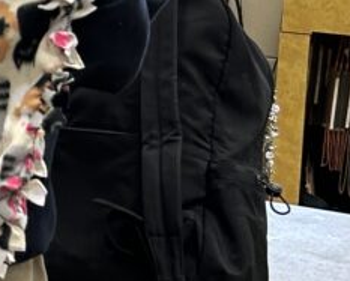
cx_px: -527
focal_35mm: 167
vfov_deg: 9.1
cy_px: -74
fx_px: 1732
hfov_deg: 9.9
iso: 80
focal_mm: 5.7
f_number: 1.5
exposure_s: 1/60
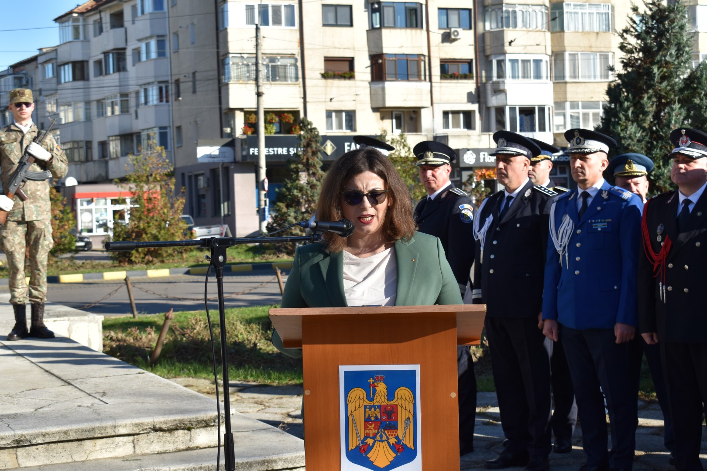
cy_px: 236
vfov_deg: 20.2
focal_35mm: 68
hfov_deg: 29.9
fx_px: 1326
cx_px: 354
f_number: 8
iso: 125
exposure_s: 1/250
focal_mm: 45
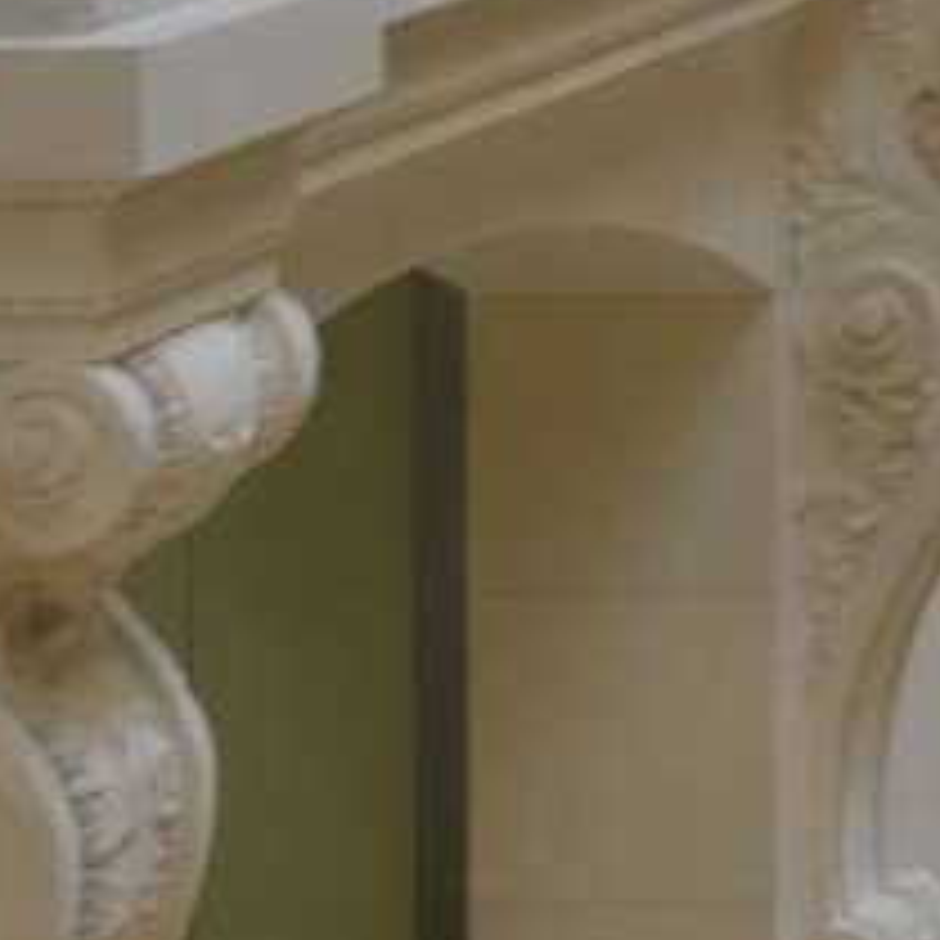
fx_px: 5691
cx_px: 3108
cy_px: -742
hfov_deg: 7.8
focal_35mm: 185
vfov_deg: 9.0
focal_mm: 19
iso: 100
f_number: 8
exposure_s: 1/2
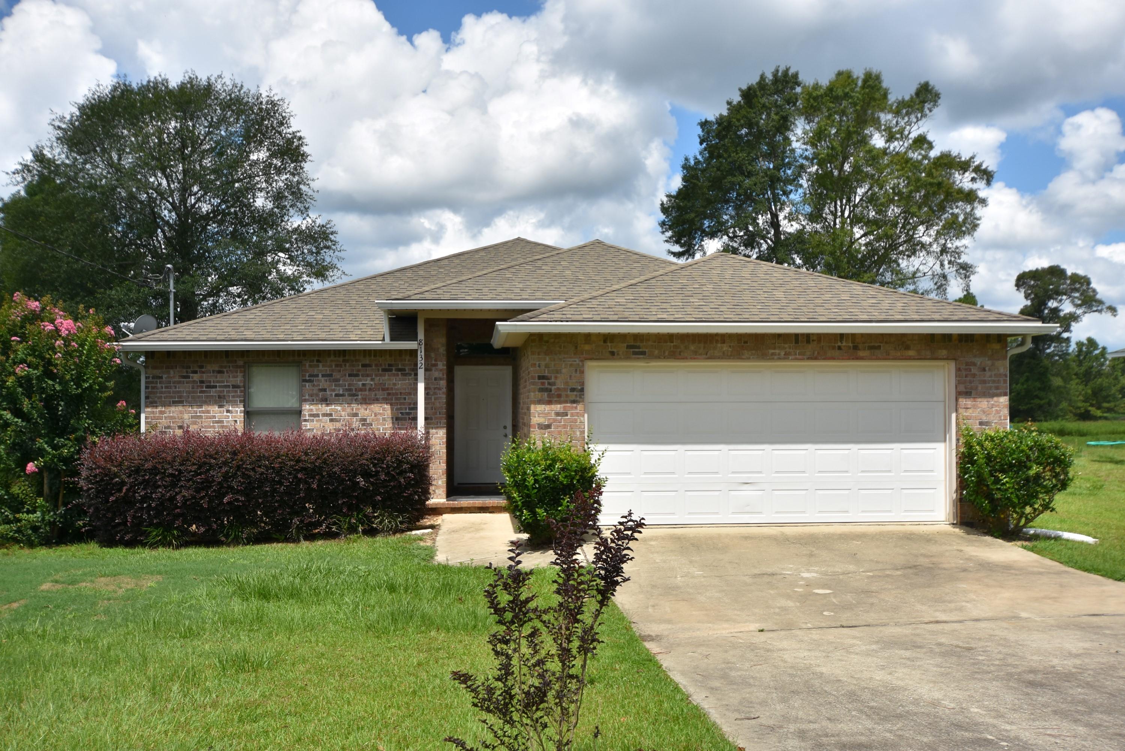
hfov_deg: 57.2
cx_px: 562
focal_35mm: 33
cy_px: 376
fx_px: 1031
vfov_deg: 40.0
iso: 160
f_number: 8
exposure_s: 1/500
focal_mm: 22
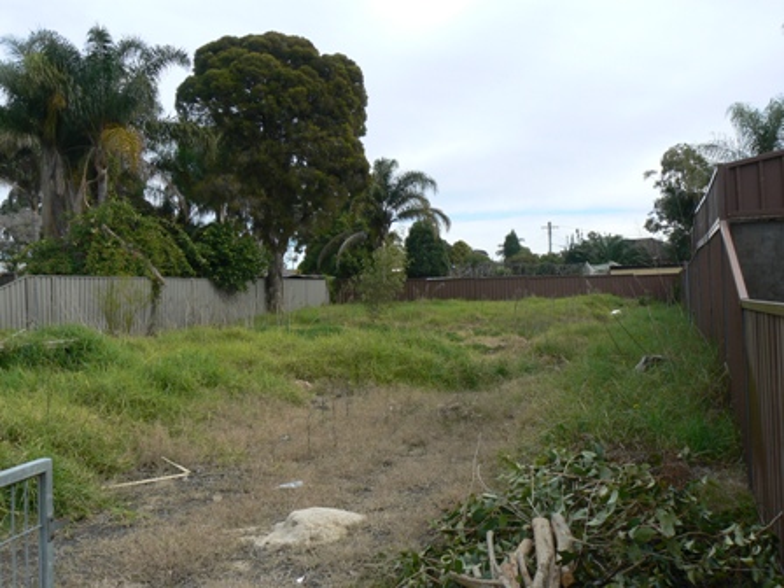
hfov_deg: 51.4
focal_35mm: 36
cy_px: 294
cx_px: 392
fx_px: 815
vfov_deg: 39.7
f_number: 5.6
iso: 80
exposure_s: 1/250
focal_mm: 6
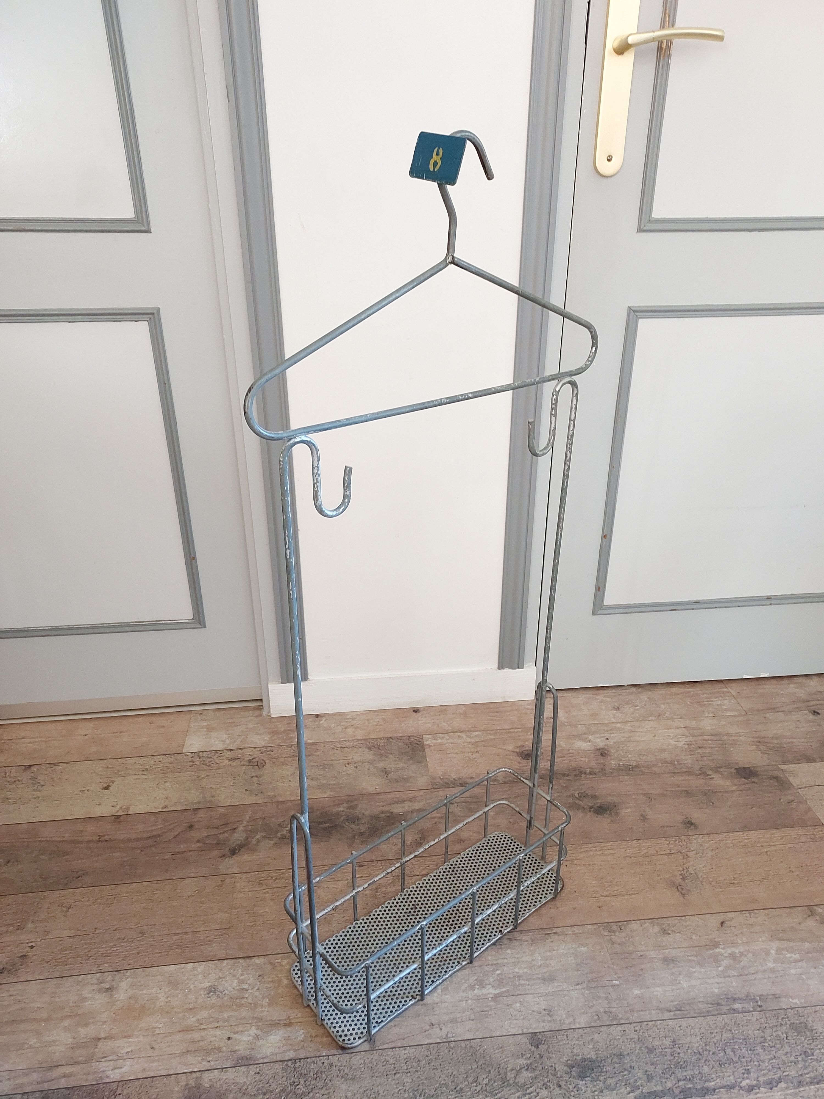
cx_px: 412
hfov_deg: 56.8
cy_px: 550
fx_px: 762
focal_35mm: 24
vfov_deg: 71.6
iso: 640
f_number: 1.8
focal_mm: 4.6
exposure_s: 1/25
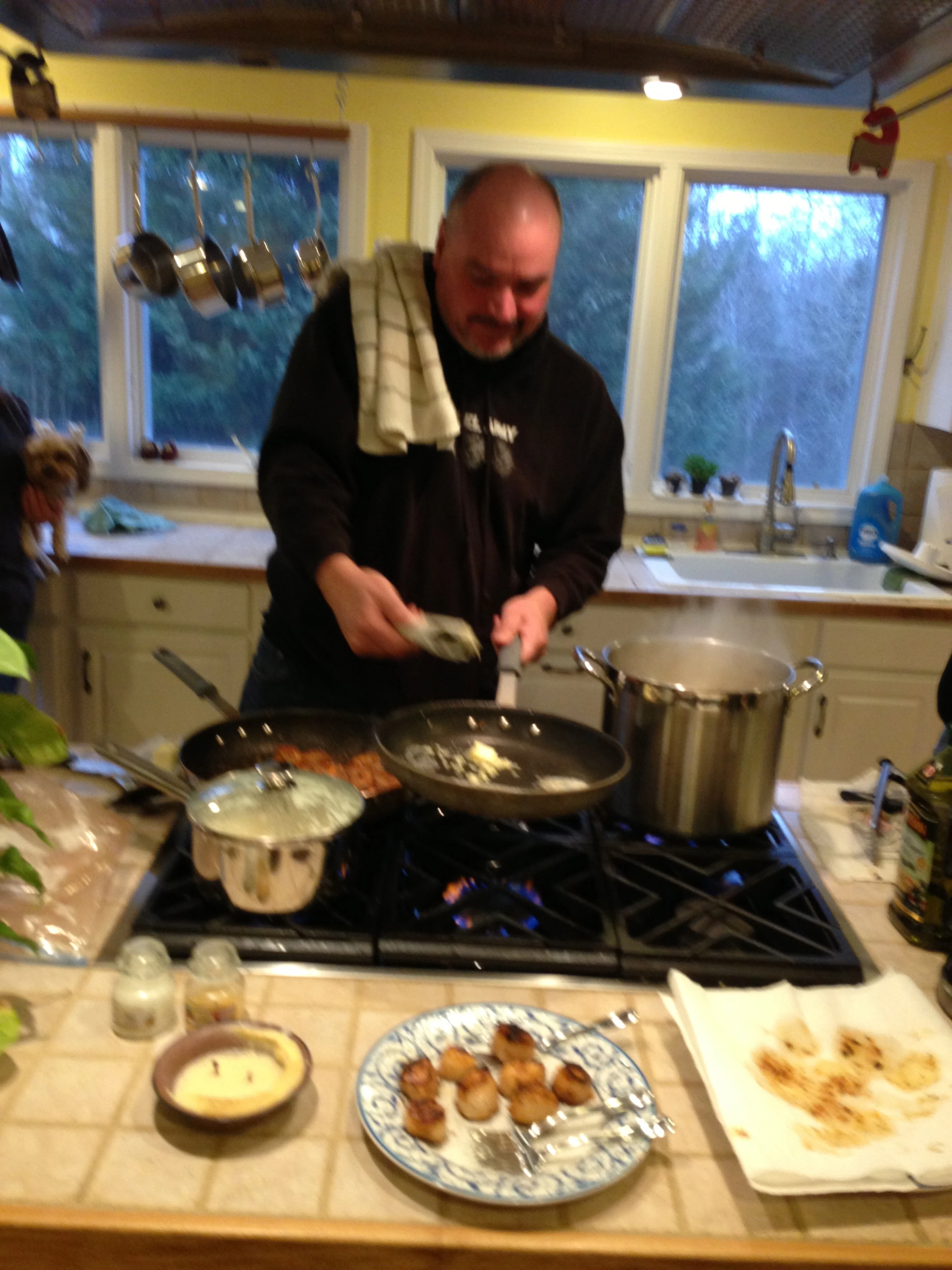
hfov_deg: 42.9
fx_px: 1210
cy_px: 635
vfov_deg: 55.4
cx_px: 476
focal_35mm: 33
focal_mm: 4.13
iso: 160
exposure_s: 1/20
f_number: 2.4
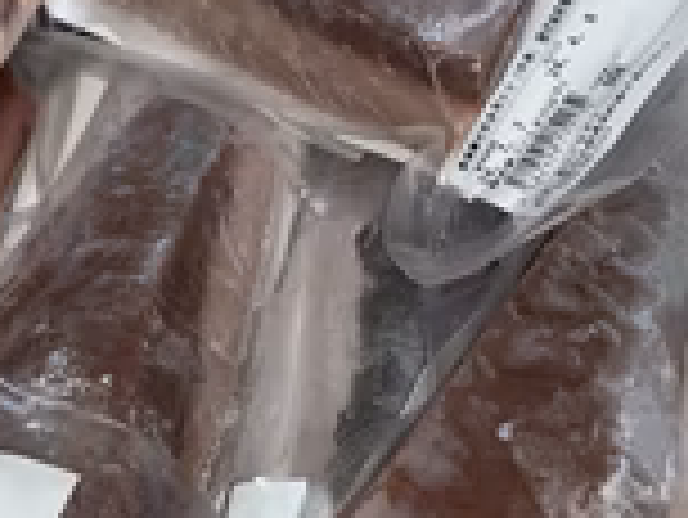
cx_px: 265
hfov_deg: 28.5
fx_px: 1353
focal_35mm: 68
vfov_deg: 21.6
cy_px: 284
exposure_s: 1/48
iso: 25
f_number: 1.8
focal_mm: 4.25
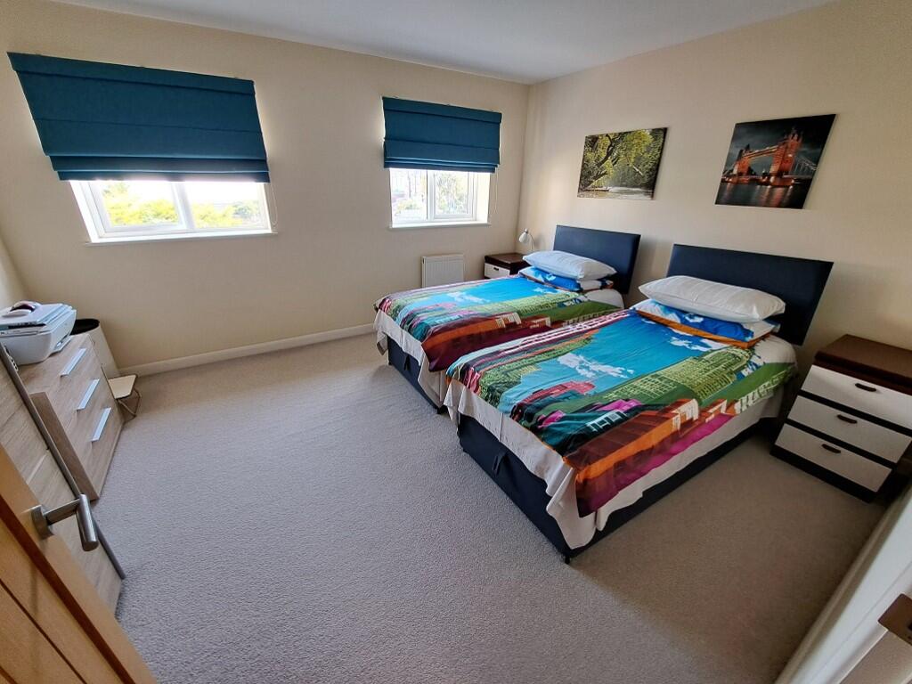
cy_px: 342
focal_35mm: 13
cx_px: 456
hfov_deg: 106.2
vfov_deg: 89.9
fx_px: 343
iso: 80
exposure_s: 1/50
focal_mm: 1.74
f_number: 2.2
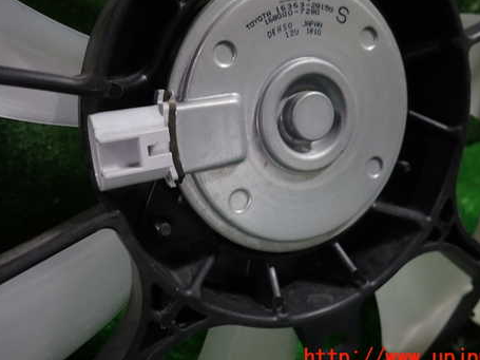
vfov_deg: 42.6
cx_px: 226
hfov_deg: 55.3
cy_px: 134
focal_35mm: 33
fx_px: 457
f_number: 2
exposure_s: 1/50
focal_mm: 4.5
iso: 200
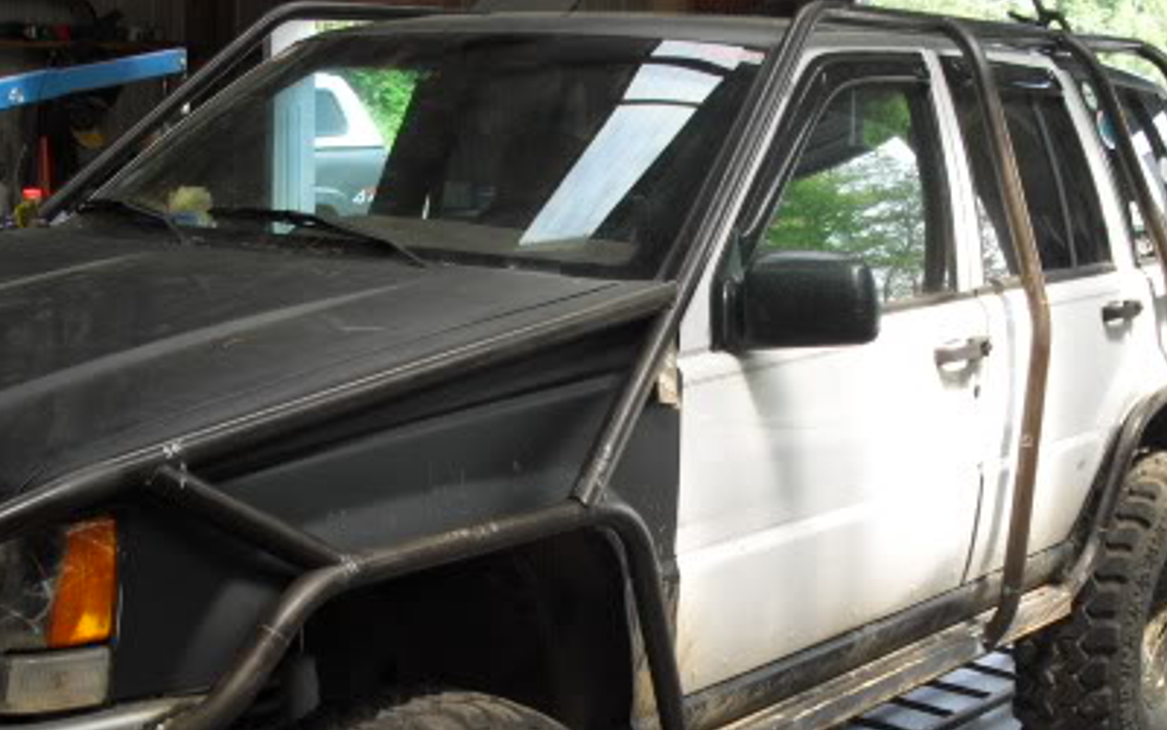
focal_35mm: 61
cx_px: 584
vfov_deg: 21.1
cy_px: 531
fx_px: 1940
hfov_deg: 33.5
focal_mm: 6.3
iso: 100
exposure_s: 1/100
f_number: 3.1
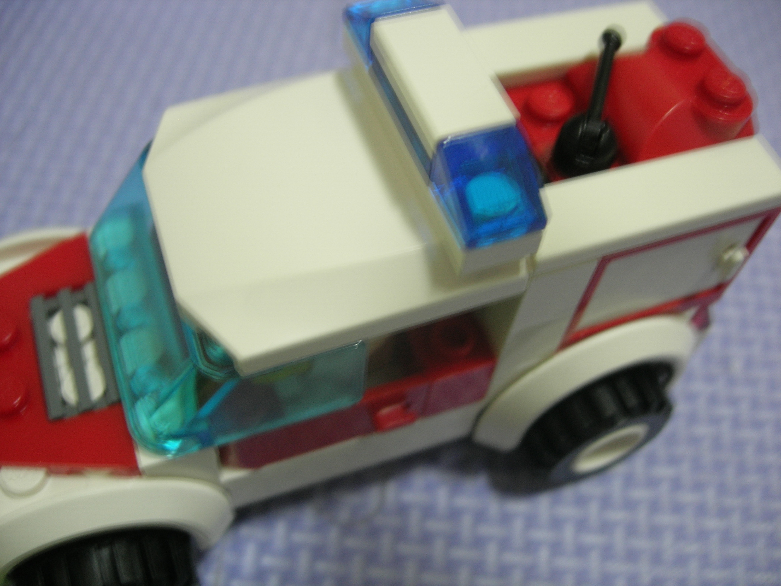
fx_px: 857
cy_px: 293
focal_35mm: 38
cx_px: 390
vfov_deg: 37.7
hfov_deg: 49.0
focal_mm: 7.8
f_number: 2.8
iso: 64
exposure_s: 1/3.6
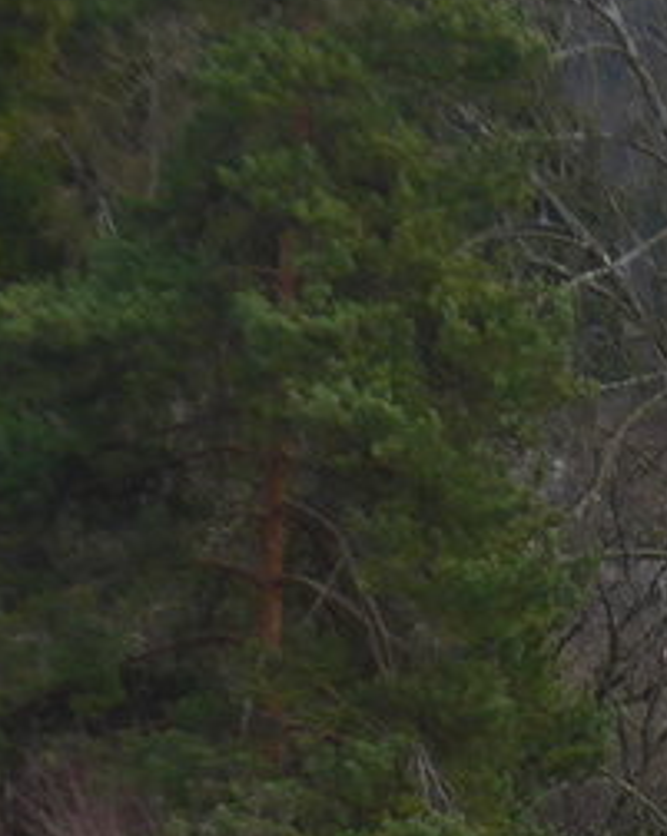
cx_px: 1477
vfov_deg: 2.8
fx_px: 17131
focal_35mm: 693
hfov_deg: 2.2
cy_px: 1466
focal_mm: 28.9
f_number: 5.5
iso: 80
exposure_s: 1/200
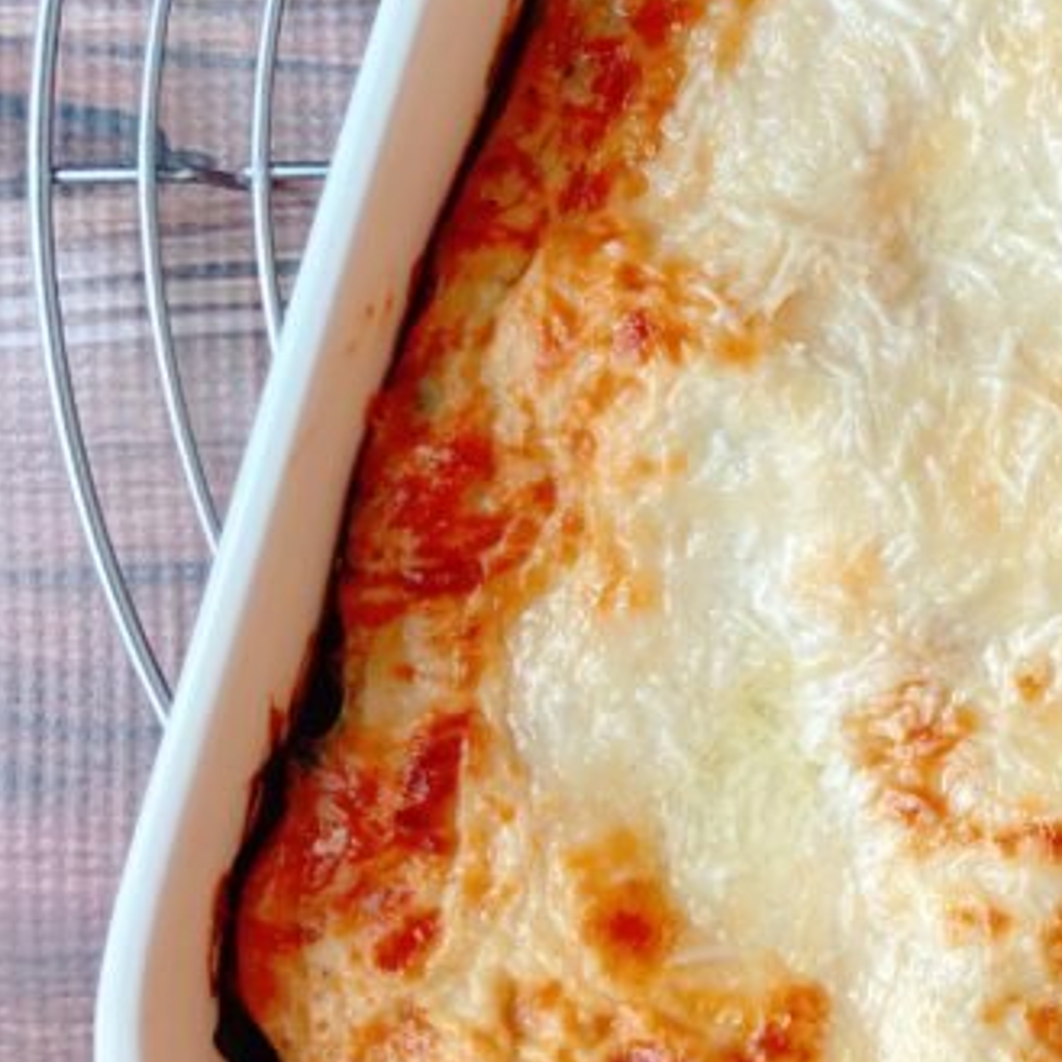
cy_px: 378
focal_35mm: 77
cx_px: 1204
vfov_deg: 22.4
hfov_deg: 21.2
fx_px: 2673
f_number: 1.8
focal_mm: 3.99
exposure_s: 1/100
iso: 40
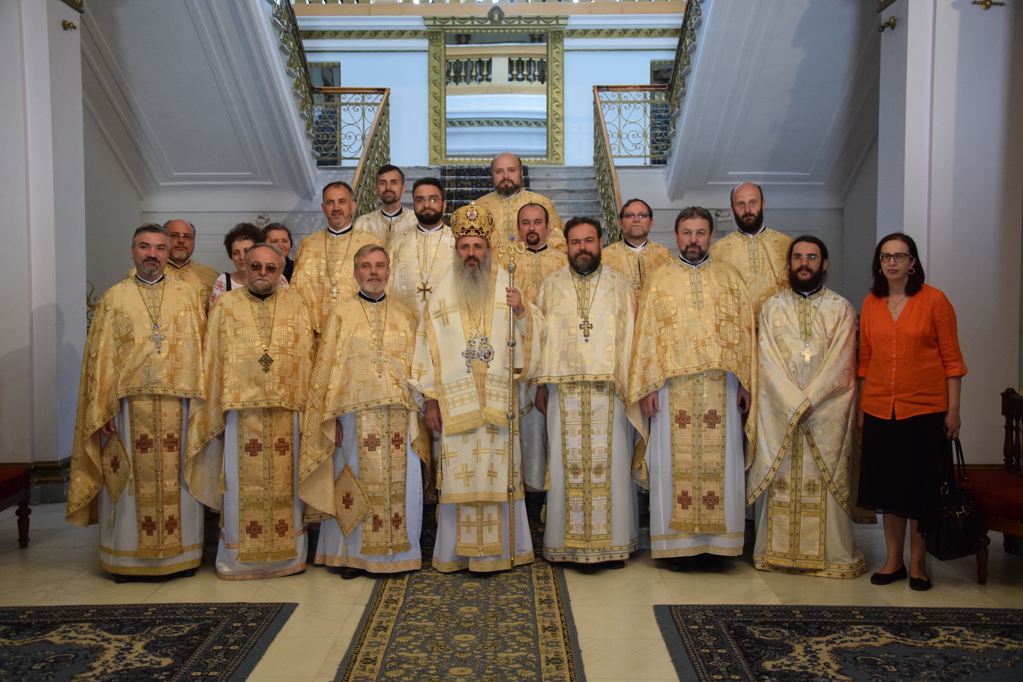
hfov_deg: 49.6
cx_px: 512
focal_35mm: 39
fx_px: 1108
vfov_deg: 34.2
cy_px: 341
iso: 2000
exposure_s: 1/80
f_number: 4
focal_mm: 26
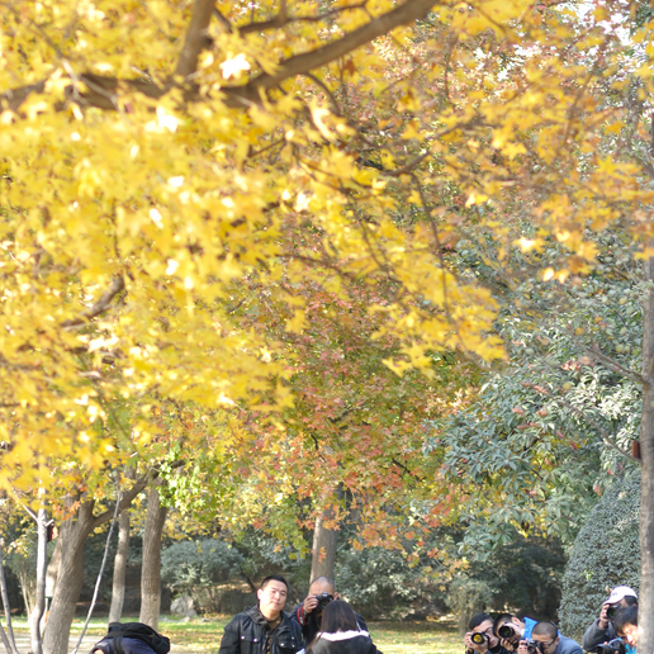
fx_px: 4034
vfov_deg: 9.3
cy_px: 361
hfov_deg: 9.3
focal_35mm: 189
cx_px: 373
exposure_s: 1/125
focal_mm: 85
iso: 200
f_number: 3.2
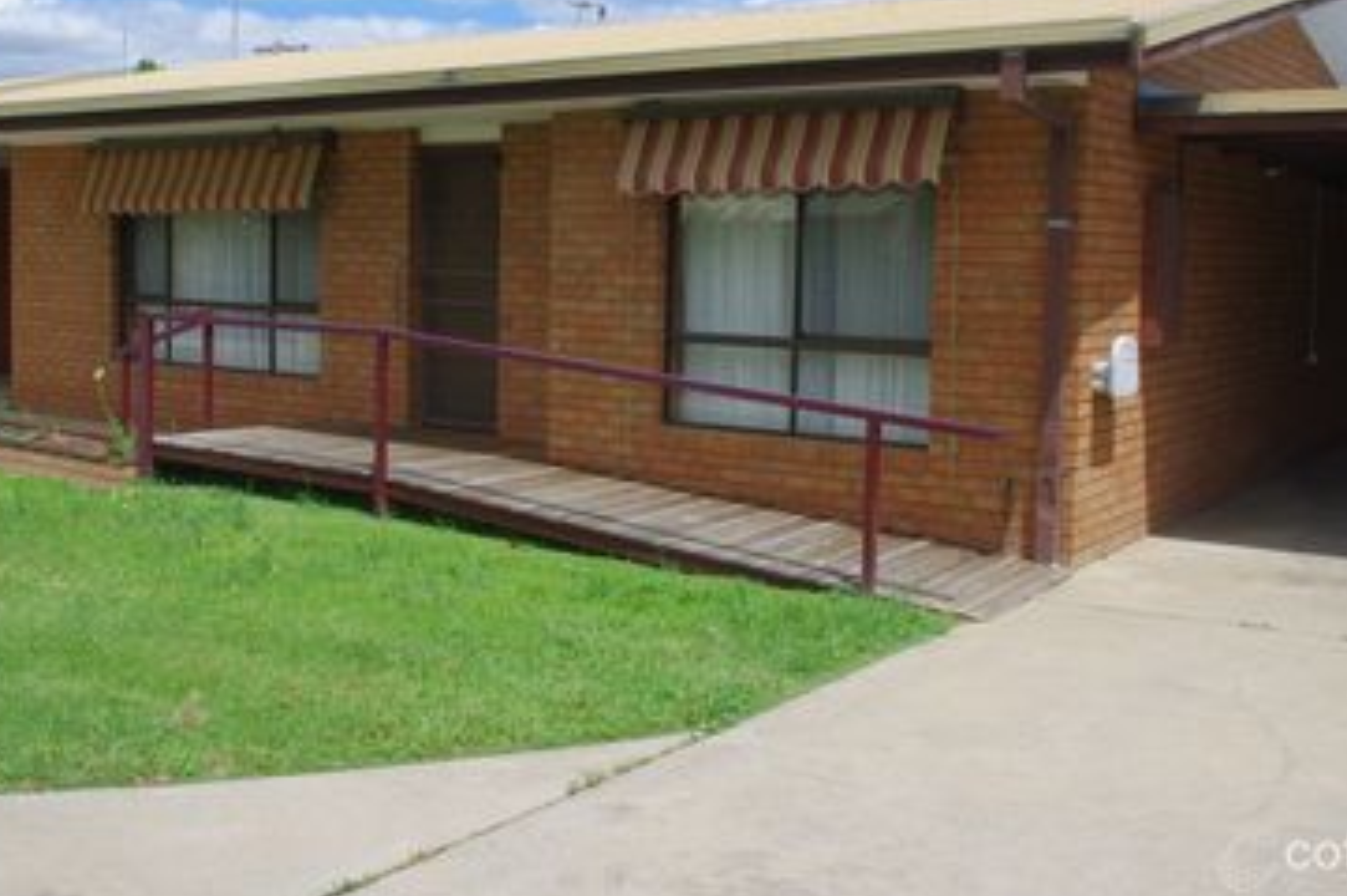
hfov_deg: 45.5
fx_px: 1607
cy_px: 345
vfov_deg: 31.0
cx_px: 642
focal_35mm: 43
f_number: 11
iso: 200
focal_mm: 22
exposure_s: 1/180
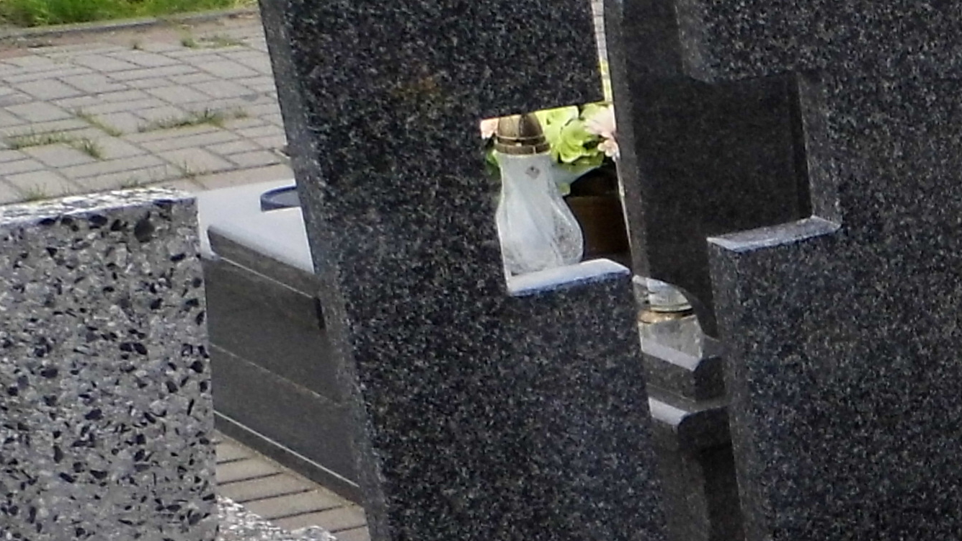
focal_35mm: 94
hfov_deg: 18.8
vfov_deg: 12.0
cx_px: 1601
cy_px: 928
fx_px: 2398
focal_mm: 4.5
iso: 100
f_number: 3.1
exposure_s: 1/640
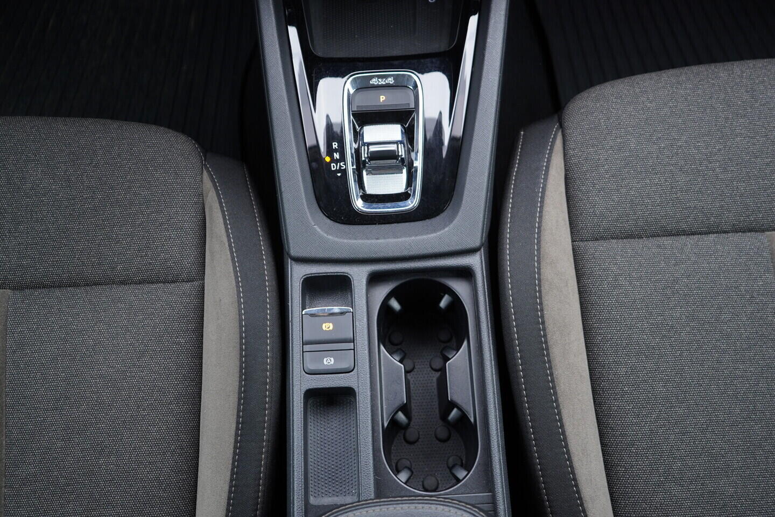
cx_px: 388
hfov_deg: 53.1
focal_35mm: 36
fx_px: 775
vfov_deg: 36.9
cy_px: 258
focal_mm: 24
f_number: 2.8
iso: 400
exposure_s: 1/40
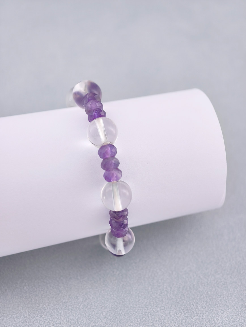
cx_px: 123
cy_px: 164
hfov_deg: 17.4
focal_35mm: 85
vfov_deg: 23.0
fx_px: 803
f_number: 2.67
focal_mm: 22.48
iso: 125
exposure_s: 1/160
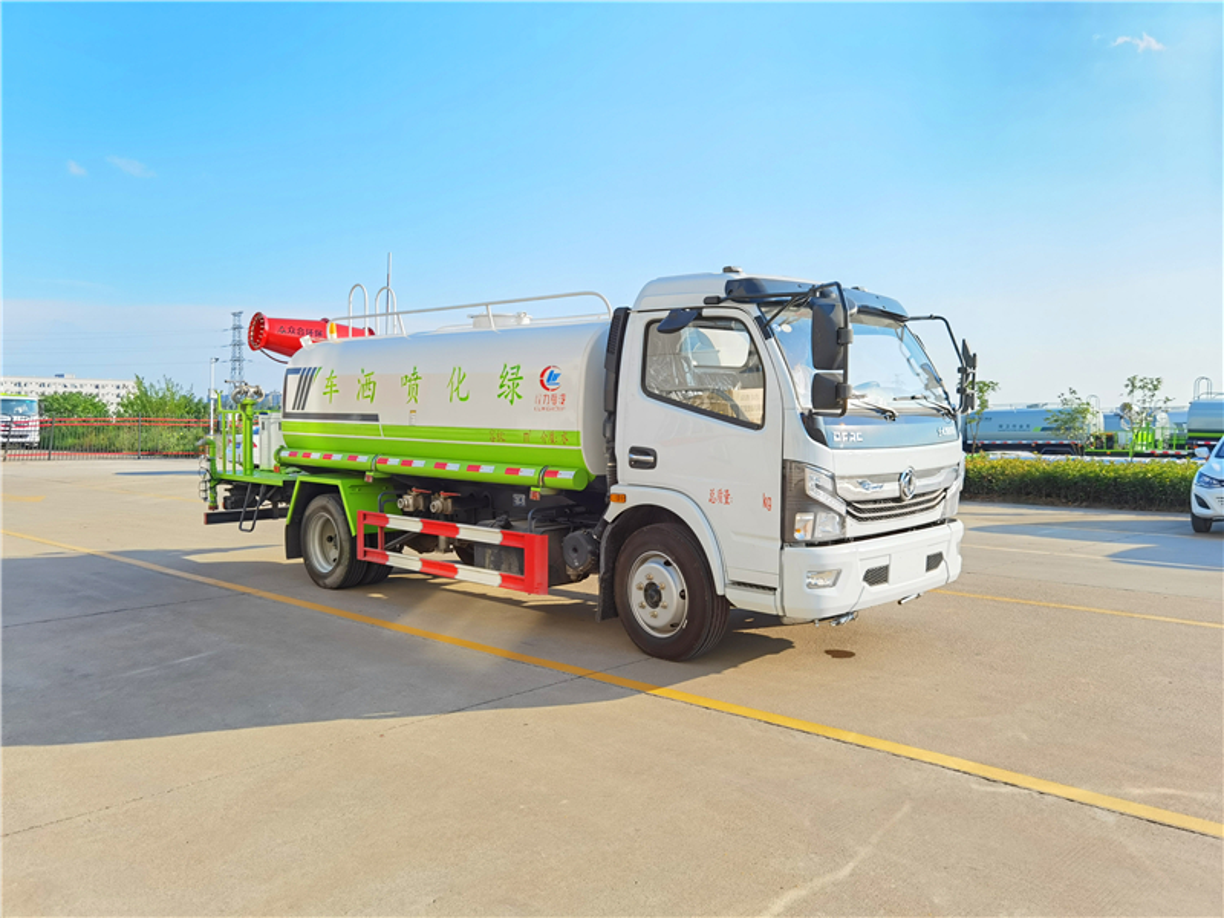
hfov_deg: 65.3
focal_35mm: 27
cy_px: 459
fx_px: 955
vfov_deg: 51.4
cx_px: 612
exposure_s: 1/1852
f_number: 1.9
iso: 50
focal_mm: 6.71
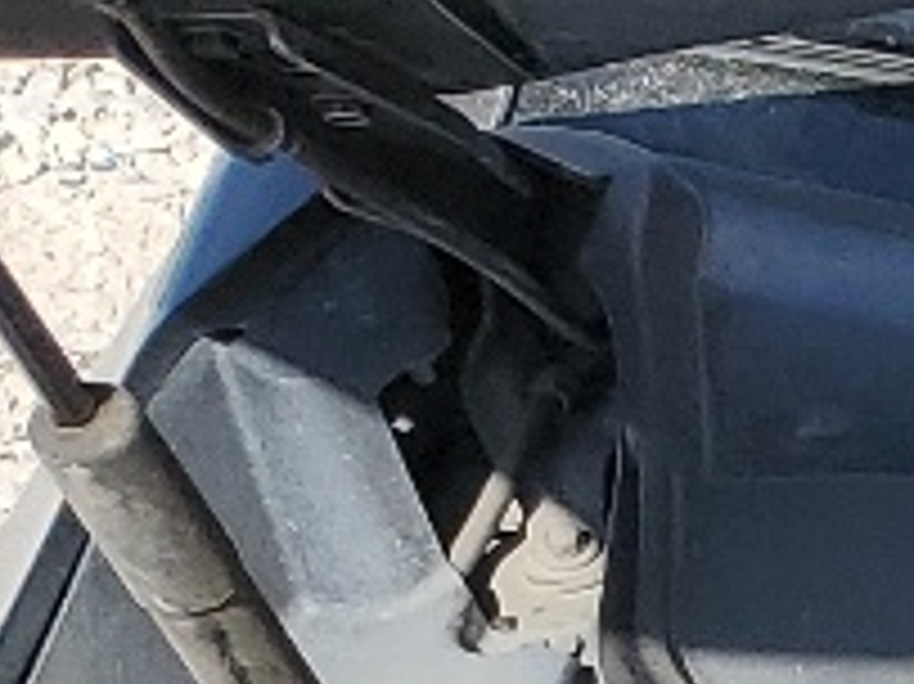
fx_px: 5410
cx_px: 2927
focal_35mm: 205
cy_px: 2606
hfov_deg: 8.0
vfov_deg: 6.2
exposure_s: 1/2000
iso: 50
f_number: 1.5
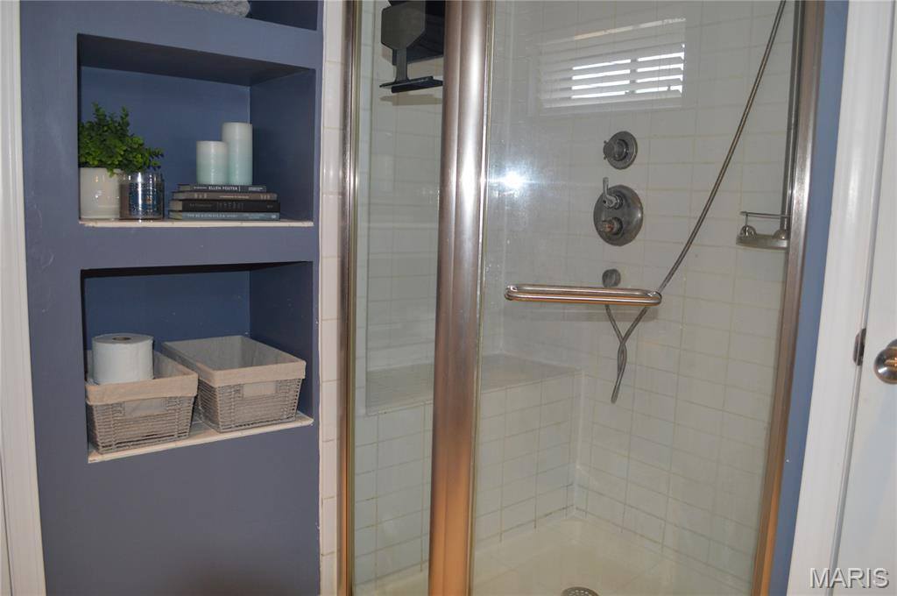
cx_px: 448
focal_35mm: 27
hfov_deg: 67.4
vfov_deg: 47.8
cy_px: 298
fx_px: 672
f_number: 3.5
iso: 450
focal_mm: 18
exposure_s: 1/60
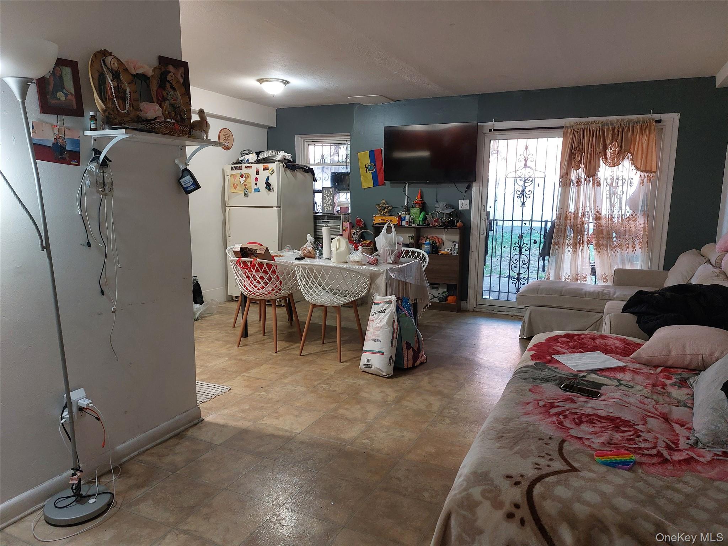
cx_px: 364
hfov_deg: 71.6
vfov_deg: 56.8
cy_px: 273
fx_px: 505
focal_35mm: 24
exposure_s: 1/60
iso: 320
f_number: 1.8
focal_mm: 5.23
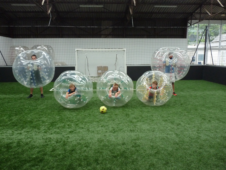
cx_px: 113
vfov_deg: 51.4
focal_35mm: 27
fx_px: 176
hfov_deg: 65.3
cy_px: 85
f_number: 2.8
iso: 400
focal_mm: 4.9
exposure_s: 1/320
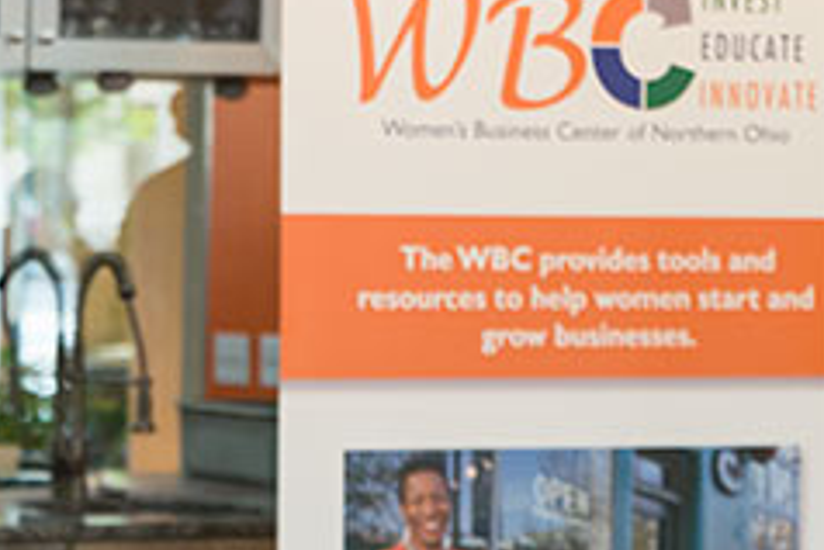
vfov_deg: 10.2
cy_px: 538
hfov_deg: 14.8
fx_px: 3069
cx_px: -177
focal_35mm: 134
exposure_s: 1/125
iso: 1000
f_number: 4.8
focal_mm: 55
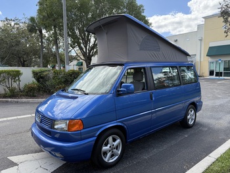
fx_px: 160
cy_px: 86
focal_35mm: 24
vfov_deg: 56.9
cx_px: 115
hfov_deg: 71.6
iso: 100
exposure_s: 1/1493
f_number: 1.78
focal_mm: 6.76
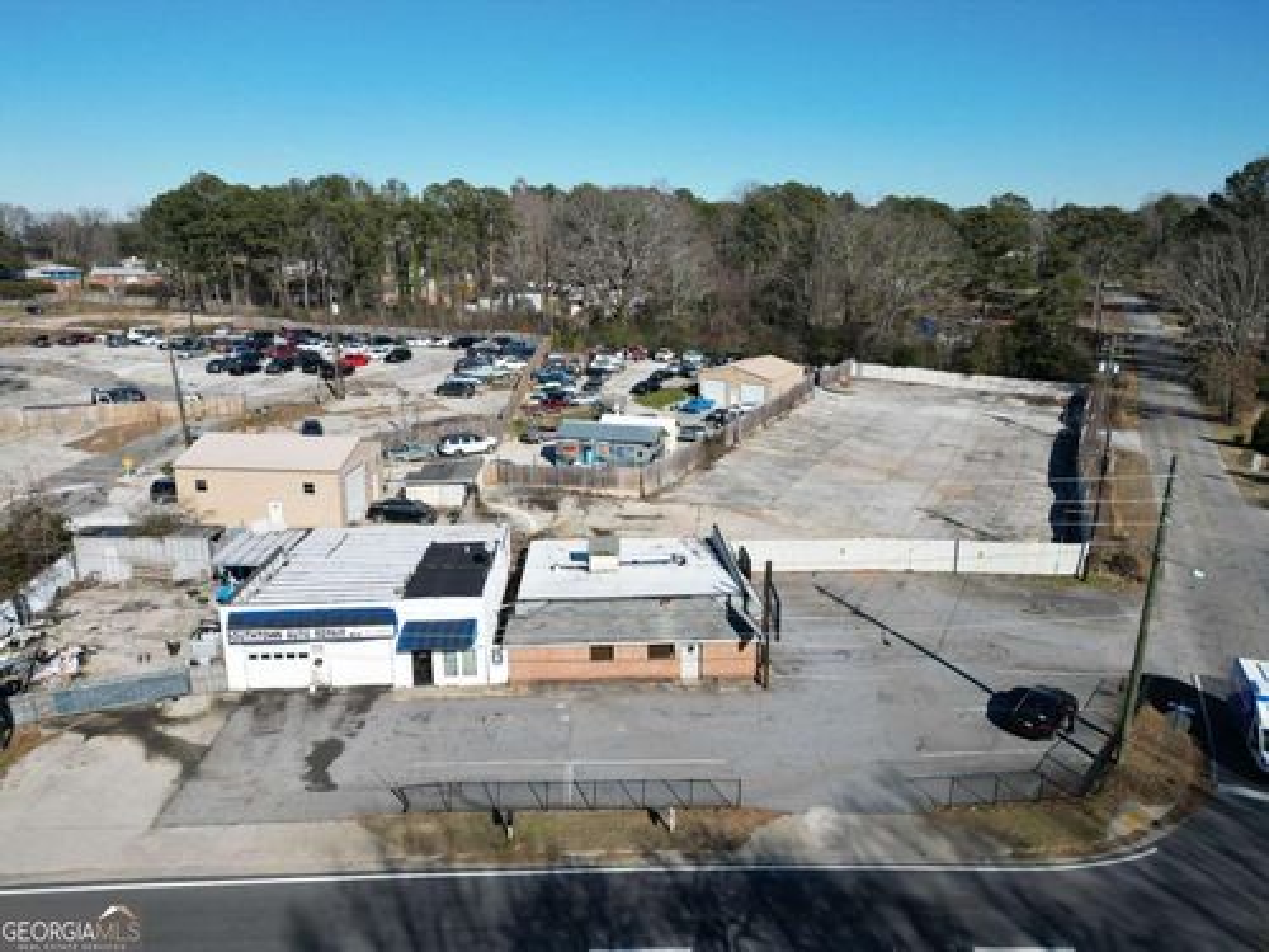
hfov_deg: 71.6
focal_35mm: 24
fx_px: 880
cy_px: 476
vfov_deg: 56.8
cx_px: 634
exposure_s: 1/4000
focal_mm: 6.72
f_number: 1.7
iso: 130
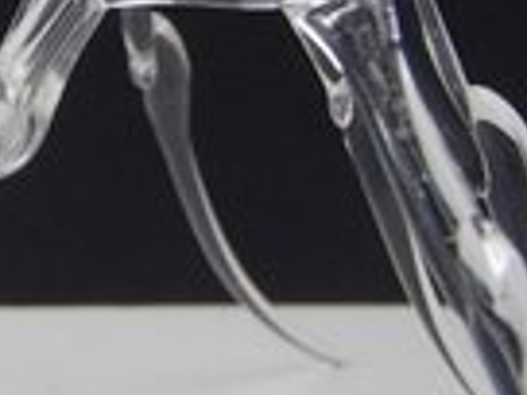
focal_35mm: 93
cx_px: -110
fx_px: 1416
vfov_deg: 15.8
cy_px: 106
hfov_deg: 19.8
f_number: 4.7
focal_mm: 6.64
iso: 400
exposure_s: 1/160
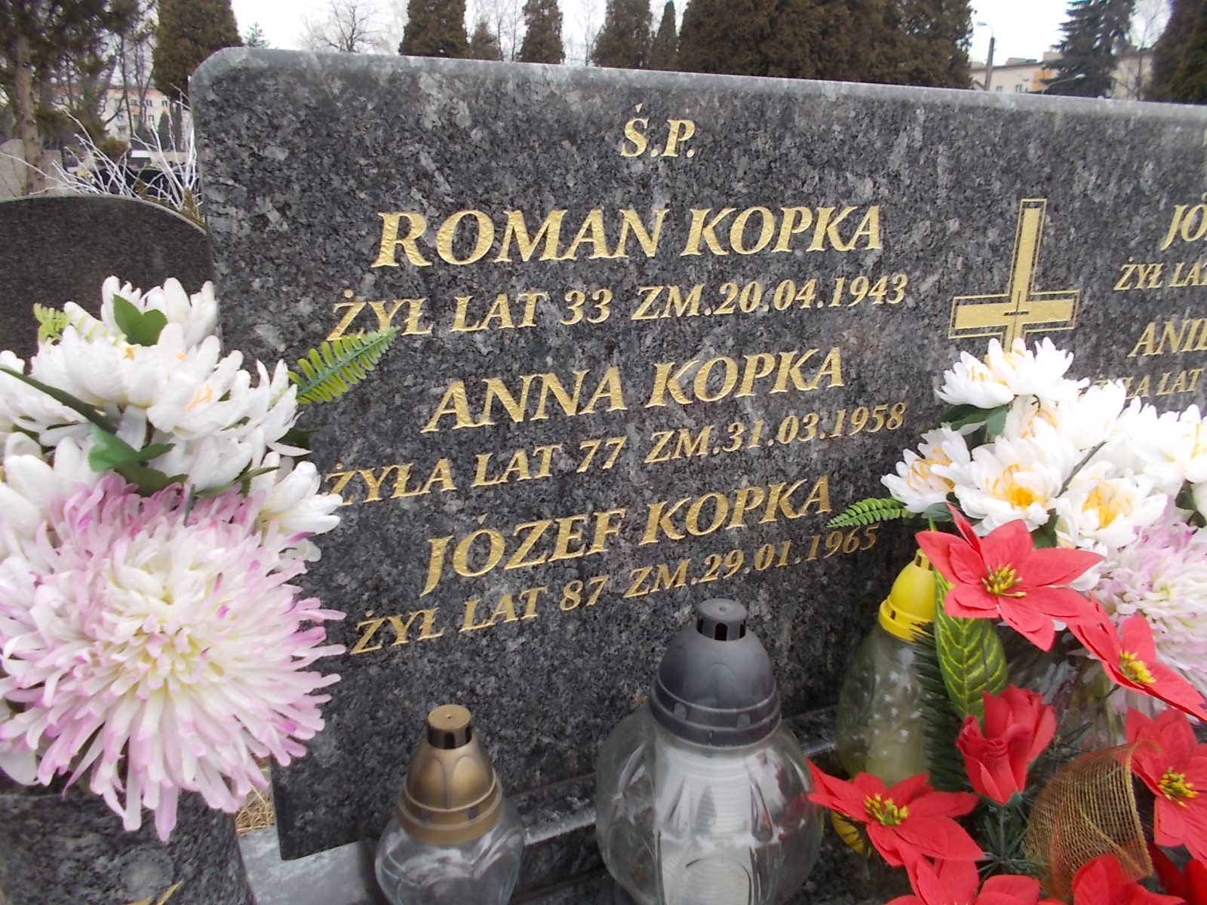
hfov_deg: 67.3
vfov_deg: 53.1
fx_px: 907
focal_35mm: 26
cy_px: 452
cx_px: 604
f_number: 3.2
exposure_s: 1/320
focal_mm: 4.6
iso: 80
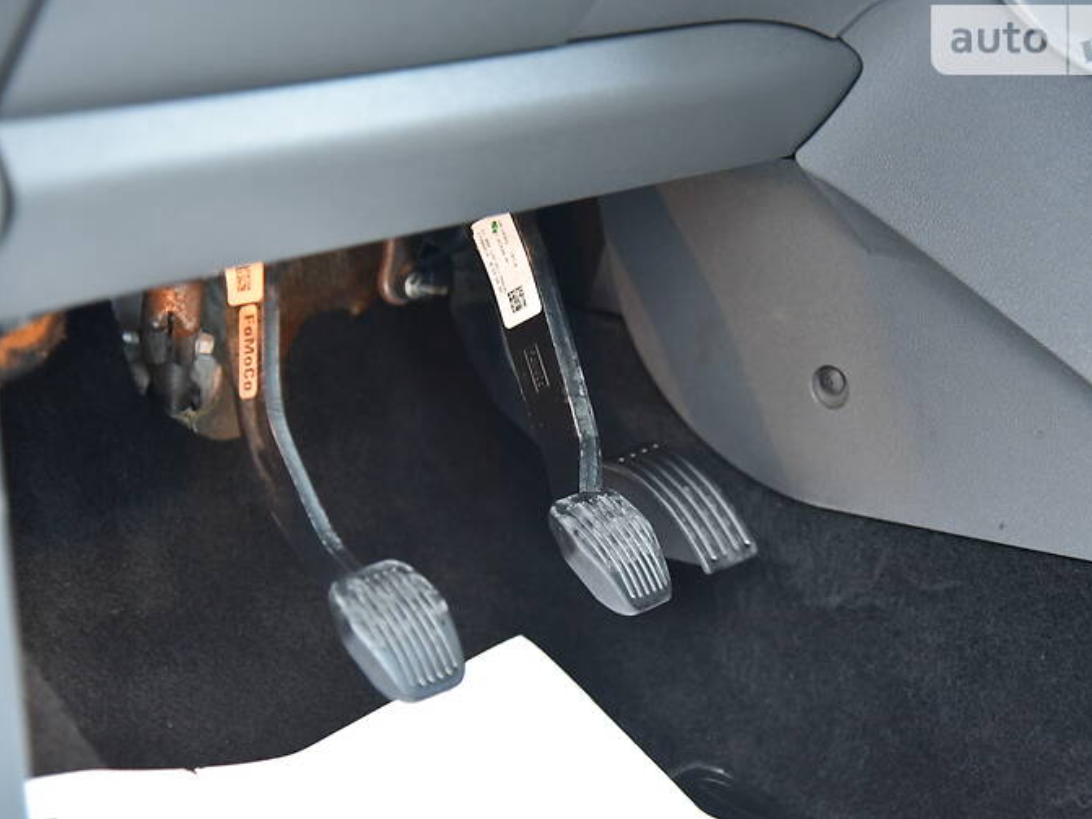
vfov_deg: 17.2
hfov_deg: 22.8
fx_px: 2712
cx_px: 539
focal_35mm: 86
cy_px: 419
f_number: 4
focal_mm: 75
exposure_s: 1/60
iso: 6400
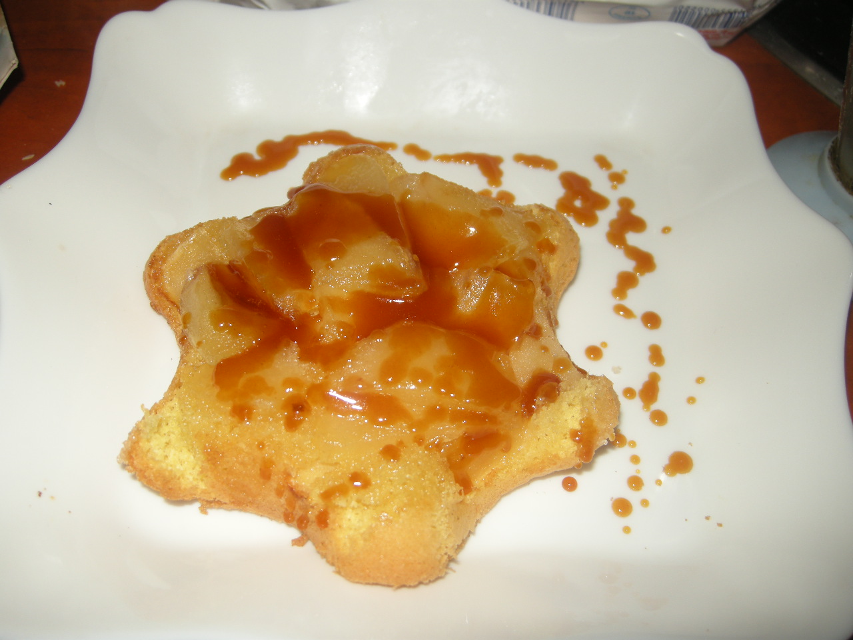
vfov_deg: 40.7
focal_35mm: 35
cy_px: 320
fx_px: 862
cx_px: 426
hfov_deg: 52.6
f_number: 2.7
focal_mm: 7.5
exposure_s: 1/60
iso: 64
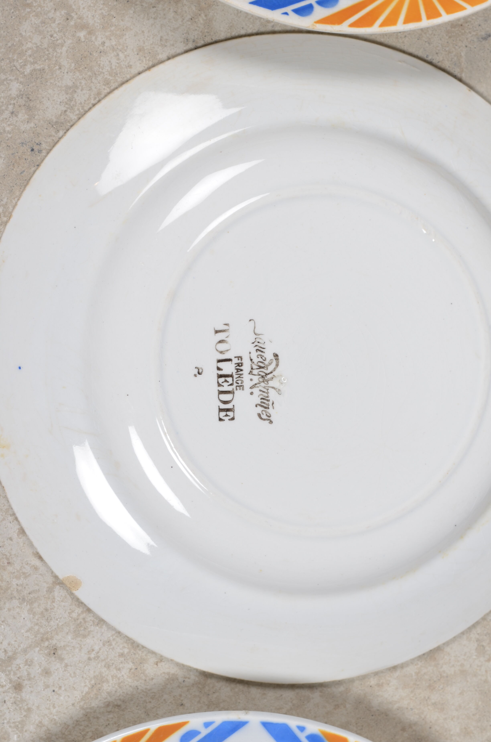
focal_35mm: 75
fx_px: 1541
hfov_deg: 18.1
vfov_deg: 27.0
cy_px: 371
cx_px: 246
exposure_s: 1/125
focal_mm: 50
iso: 100
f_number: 14
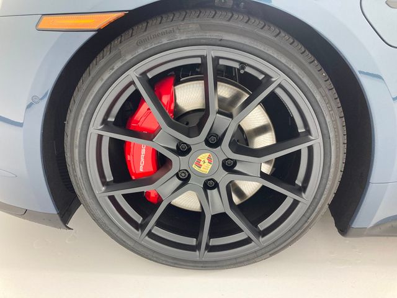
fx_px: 321
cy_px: 149
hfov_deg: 63.4
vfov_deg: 49.7
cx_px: 198
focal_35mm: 28
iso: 50
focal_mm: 3.99
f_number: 1.8
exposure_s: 1/60
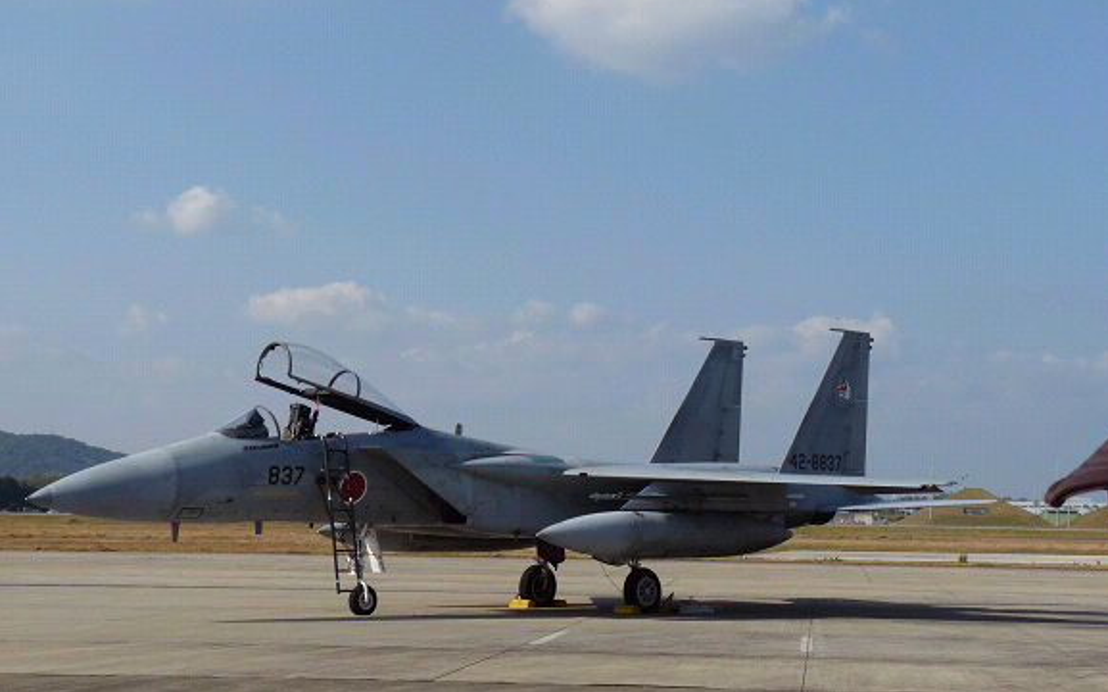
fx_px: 2264
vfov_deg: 17.4
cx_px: 558
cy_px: 320
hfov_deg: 27.5
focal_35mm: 75
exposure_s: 1/400
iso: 100
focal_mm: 12.4
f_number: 7.1
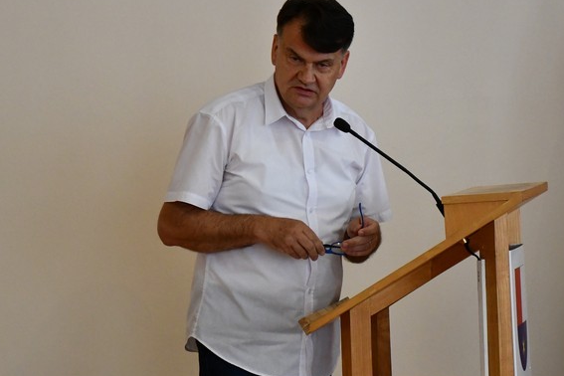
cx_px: 318
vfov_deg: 8.2
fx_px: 2632
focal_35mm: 168
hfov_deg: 12.2
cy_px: 154
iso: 2500
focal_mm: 62
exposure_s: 1/250
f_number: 5
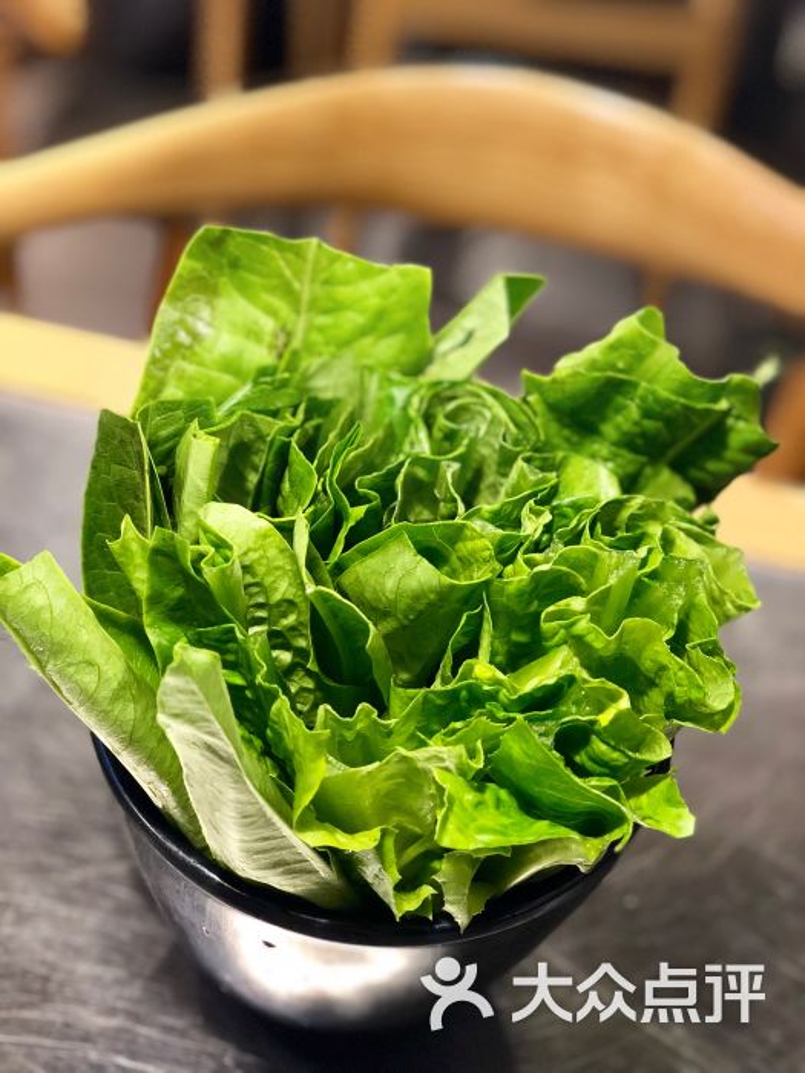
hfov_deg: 28.0
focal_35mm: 52
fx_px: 1612
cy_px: 536
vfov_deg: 36.8
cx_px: 402
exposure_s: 1/33
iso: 500
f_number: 2.4
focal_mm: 6
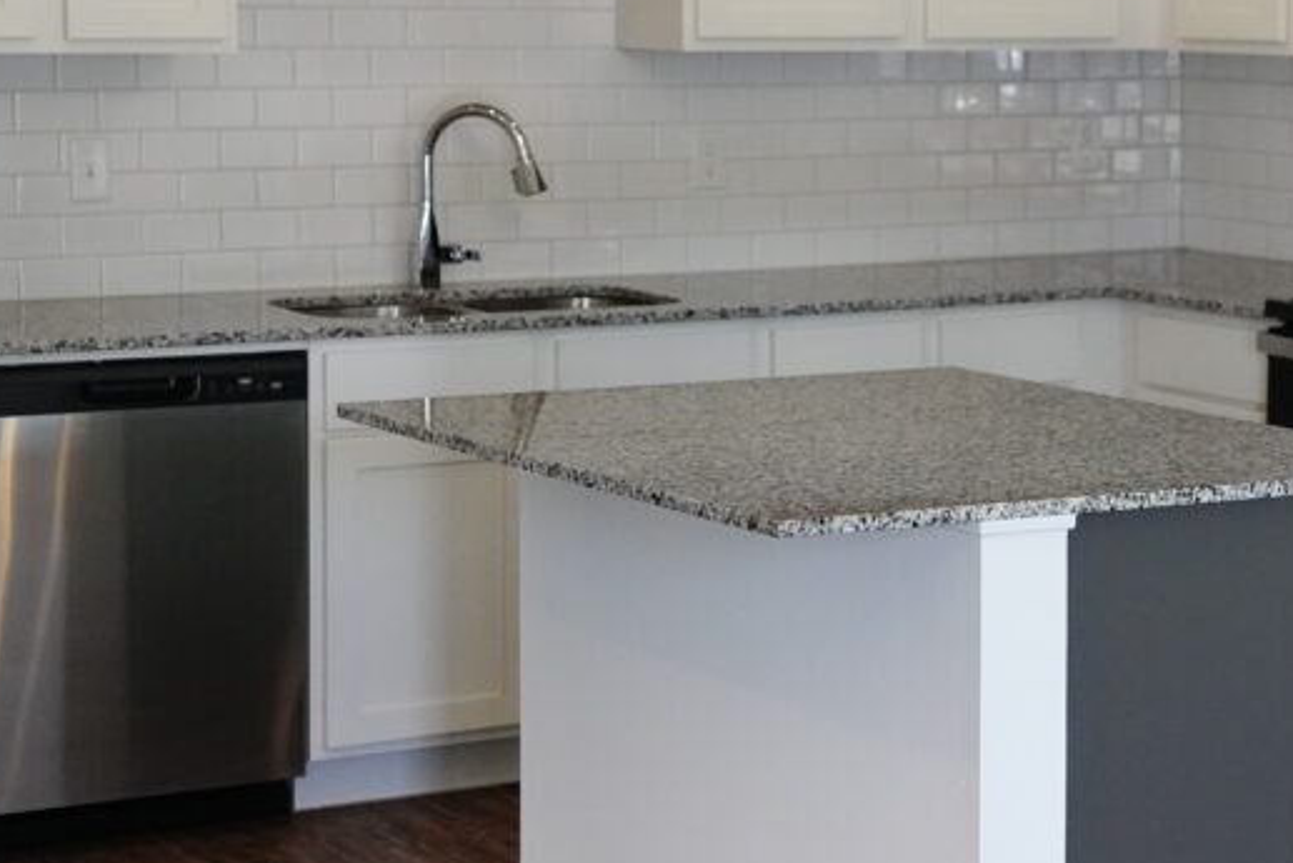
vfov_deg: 13.8
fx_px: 3557
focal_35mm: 99
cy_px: 314
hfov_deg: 20.4
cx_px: 965
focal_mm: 50
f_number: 3.5
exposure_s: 1/2000
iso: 6400
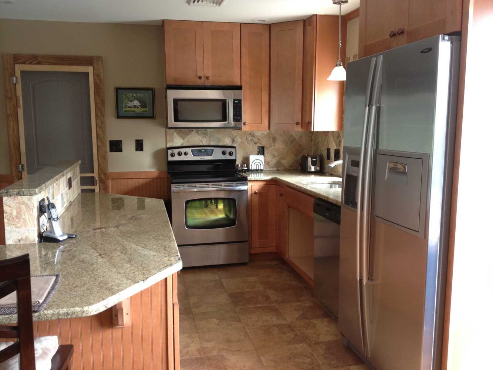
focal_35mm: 35
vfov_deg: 40.7
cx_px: 246
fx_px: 499
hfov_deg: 52.6
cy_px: 185
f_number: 2.4
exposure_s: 1/20
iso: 100
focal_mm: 4.28
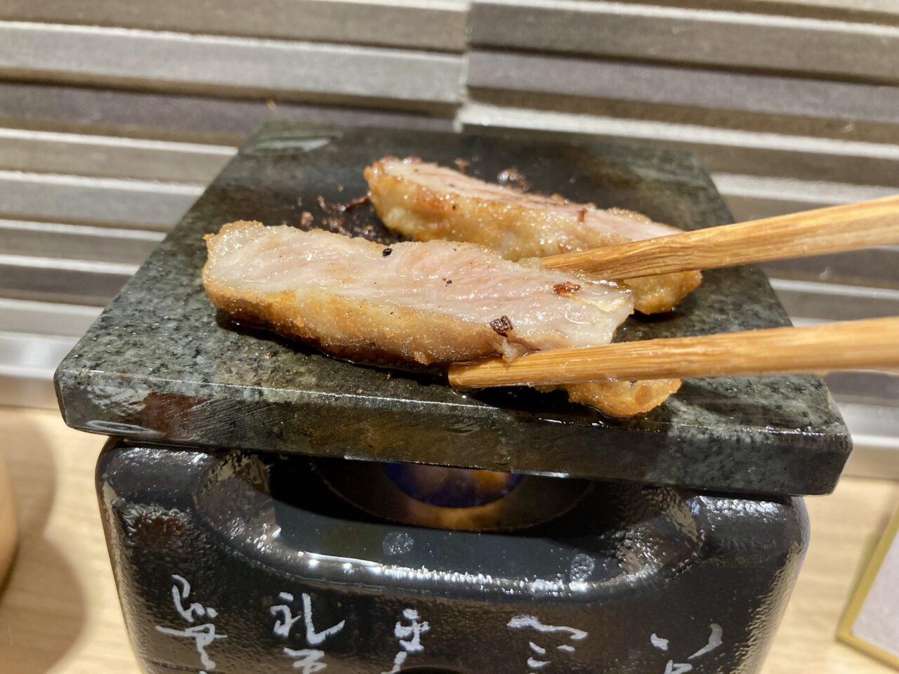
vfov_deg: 49.7
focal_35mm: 28
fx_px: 727
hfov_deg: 63.4
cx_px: 450
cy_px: 337
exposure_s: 1/50
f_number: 1.8
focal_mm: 3.99
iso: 100
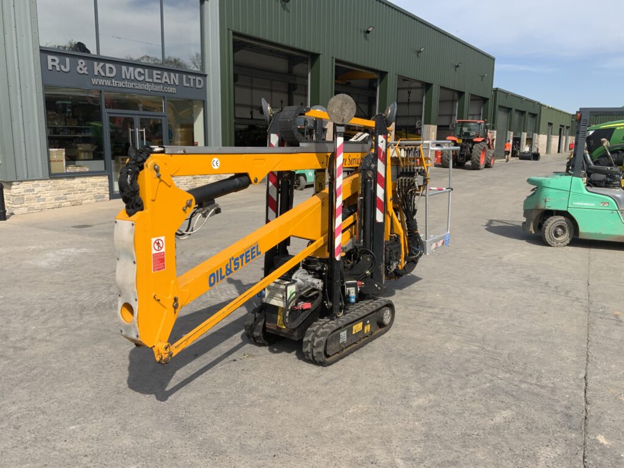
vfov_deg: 48.2
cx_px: 312
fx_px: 523
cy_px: 234
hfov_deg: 61.7
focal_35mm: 29
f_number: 1.8
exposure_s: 1/1912
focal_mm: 3
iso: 16
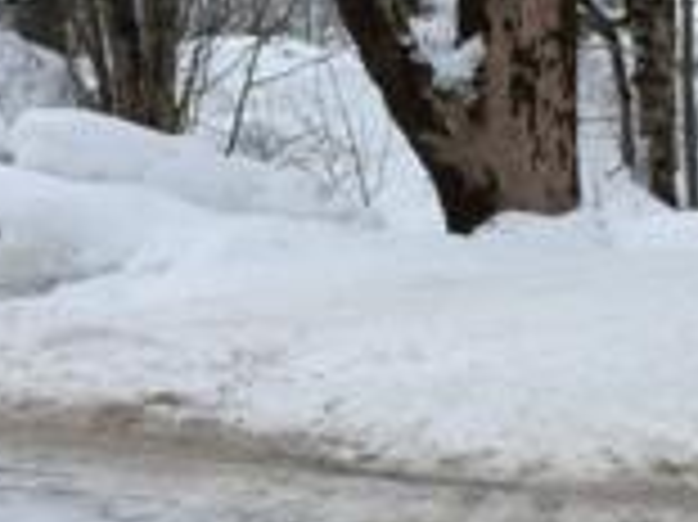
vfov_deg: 13.4
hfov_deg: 17.9
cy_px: 297
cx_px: 457
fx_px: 2216
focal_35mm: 110
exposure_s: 1/920
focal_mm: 4.15
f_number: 2.2
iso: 32
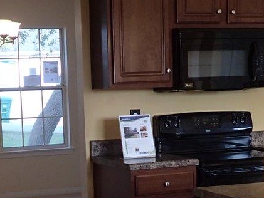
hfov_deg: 20.6
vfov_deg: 15.3
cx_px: 85
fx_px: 725
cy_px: 189
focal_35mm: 95
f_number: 2
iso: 100
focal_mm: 4.5
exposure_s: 1/80
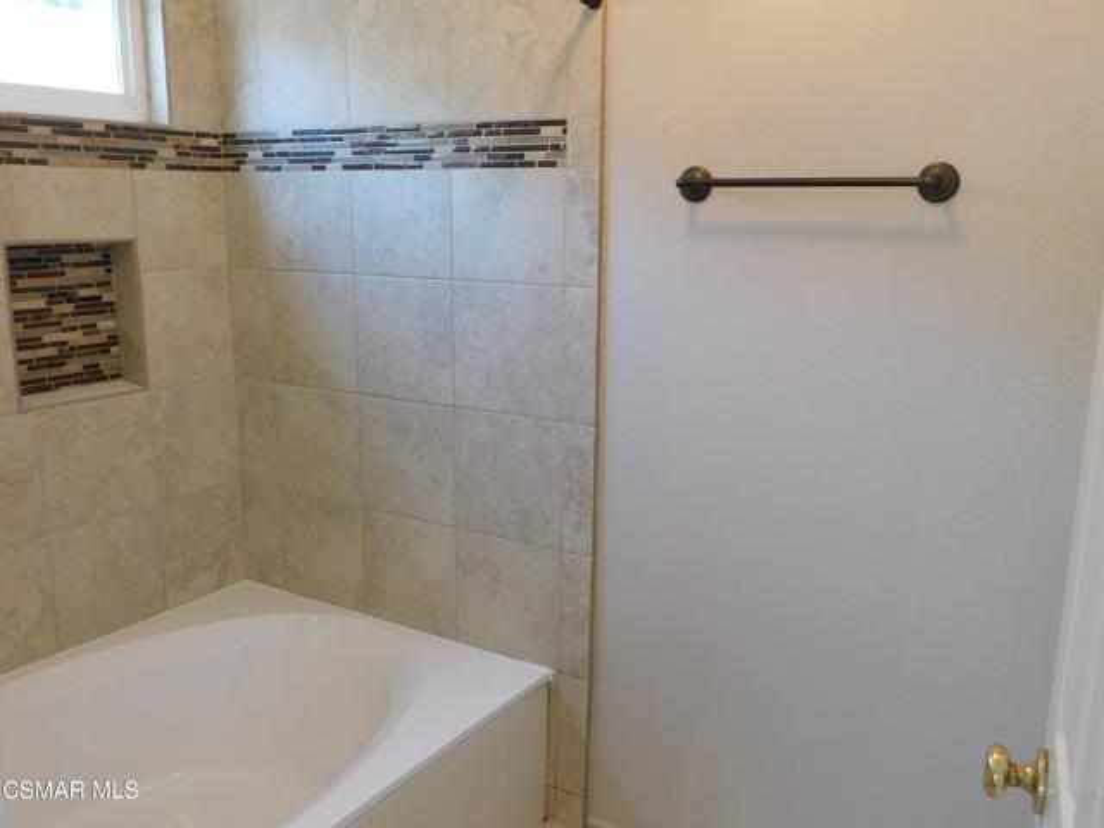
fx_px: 957
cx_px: 552
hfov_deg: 60.0
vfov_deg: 46.8
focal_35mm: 30
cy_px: 414
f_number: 3.2
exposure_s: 1/30
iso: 200
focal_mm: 5.3
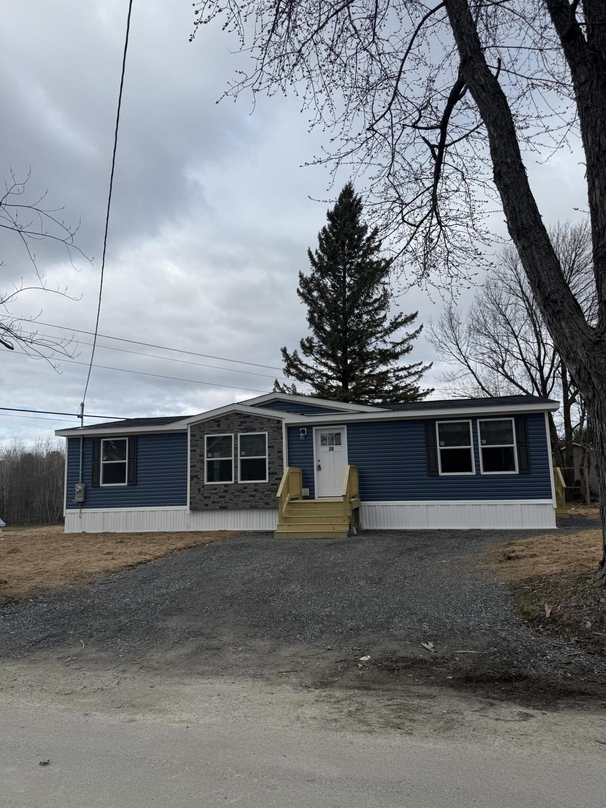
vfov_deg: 71.6
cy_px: 404
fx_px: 560
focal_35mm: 24
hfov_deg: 56.8
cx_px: 303
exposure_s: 1/4975
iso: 80
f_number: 1.78
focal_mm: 6.76
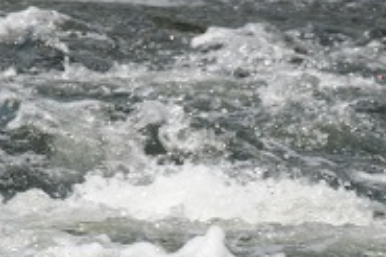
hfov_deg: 3.3
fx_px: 6760
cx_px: -85
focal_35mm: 631
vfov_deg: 2.2
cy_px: 144
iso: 400
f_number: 13
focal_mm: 120
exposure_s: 1/400
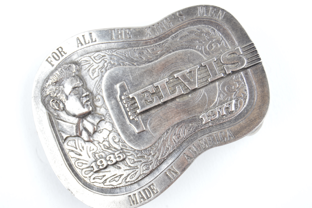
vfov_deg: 17.5
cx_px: 156
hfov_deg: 26.0
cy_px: 104
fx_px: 675
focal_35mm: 78
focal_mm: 52
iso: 100
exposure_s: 1/30
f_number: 6.3
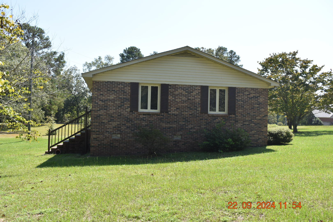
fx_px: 319
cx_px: 166
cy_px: 111
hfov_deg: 55.1
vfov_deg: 38.4
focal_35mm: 34
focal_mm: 23
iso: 100
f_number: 7.1
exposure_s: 1/200
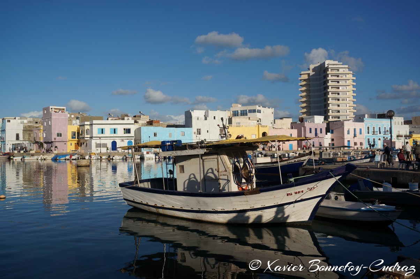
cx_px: 210
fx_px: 367
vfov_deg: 41.6
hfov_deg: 59.5
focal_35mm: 32
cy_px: 140
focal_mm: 21
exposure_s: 1/1000
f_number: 6.3
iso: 100
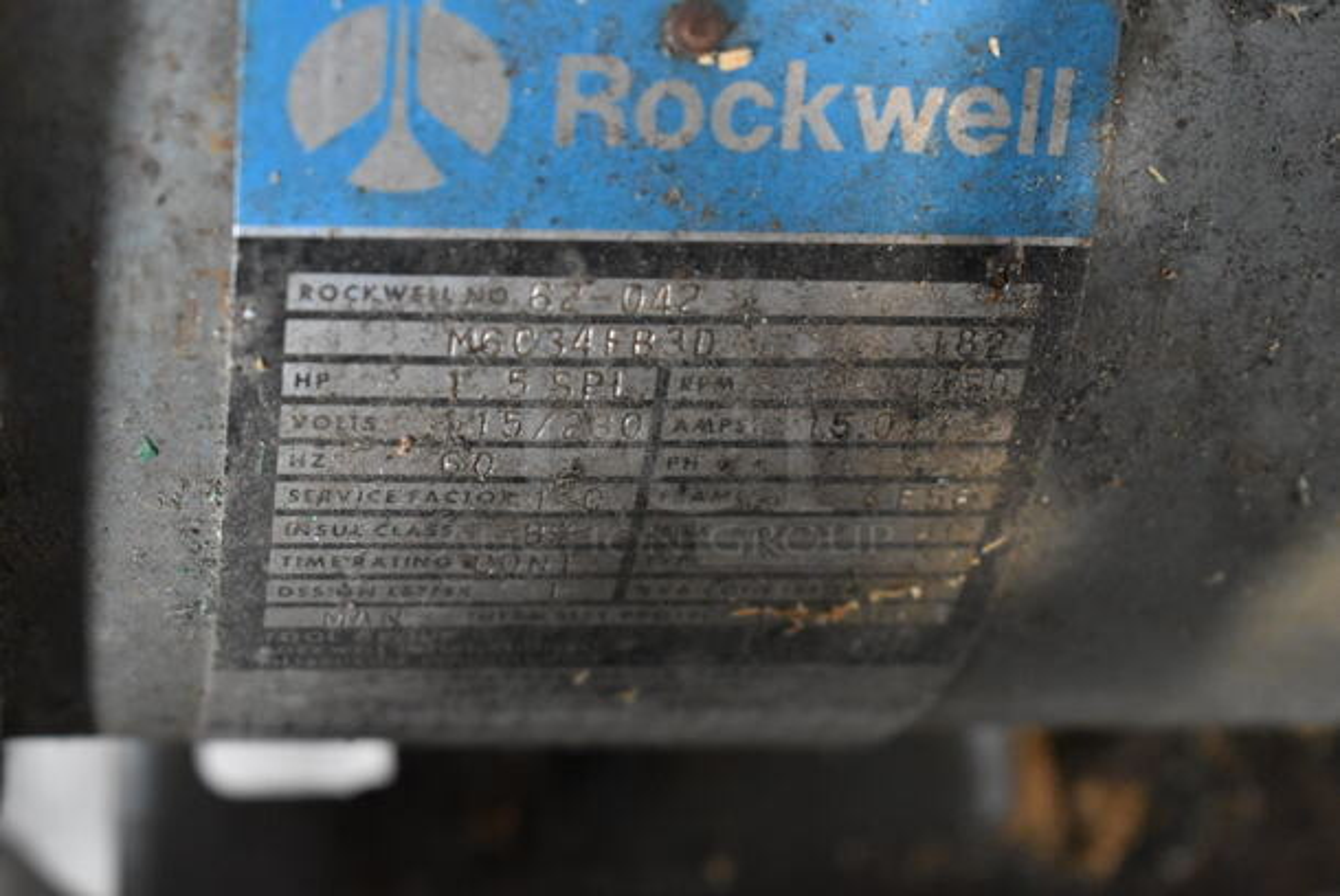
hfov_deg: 26.0
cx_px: 670
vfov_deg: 17.5
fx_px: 2906
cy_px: 448
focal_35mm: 78
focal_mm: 52
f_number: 5.6
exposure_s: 1/80
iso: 4000
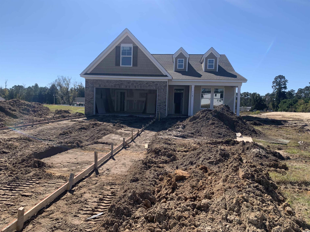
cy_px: 116
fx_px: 233
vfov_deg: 53.1
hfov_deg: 67.3
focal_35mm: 26
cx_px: 155
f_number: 1.8
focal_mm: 4.25
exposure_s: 1/2545
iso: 25
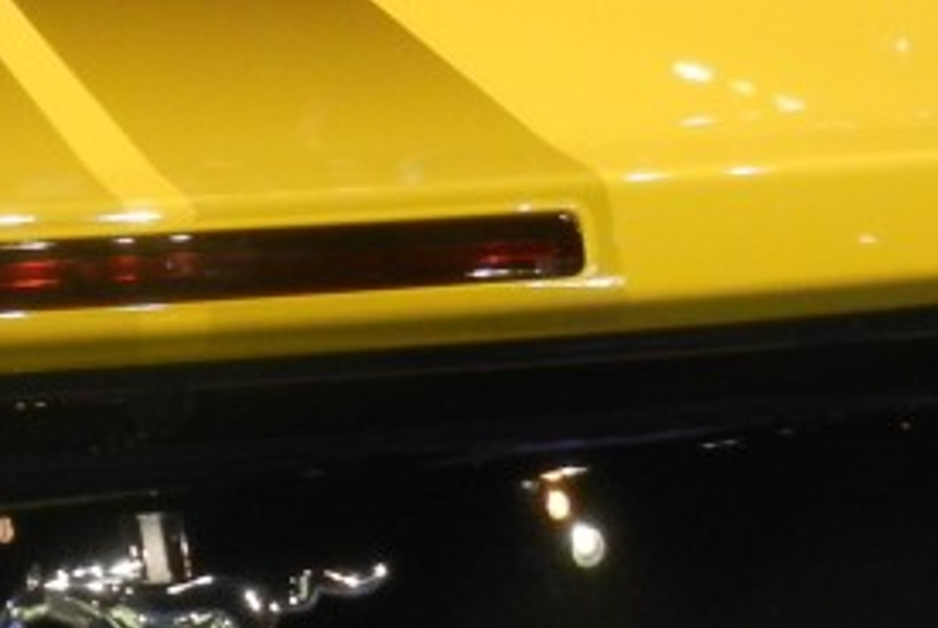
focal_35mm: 116
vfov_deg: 11.8
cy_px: 433
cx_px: -68
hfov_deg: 17.1
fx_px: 3026
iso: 640
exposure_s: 1/121
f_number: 3.5
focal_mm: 5.4
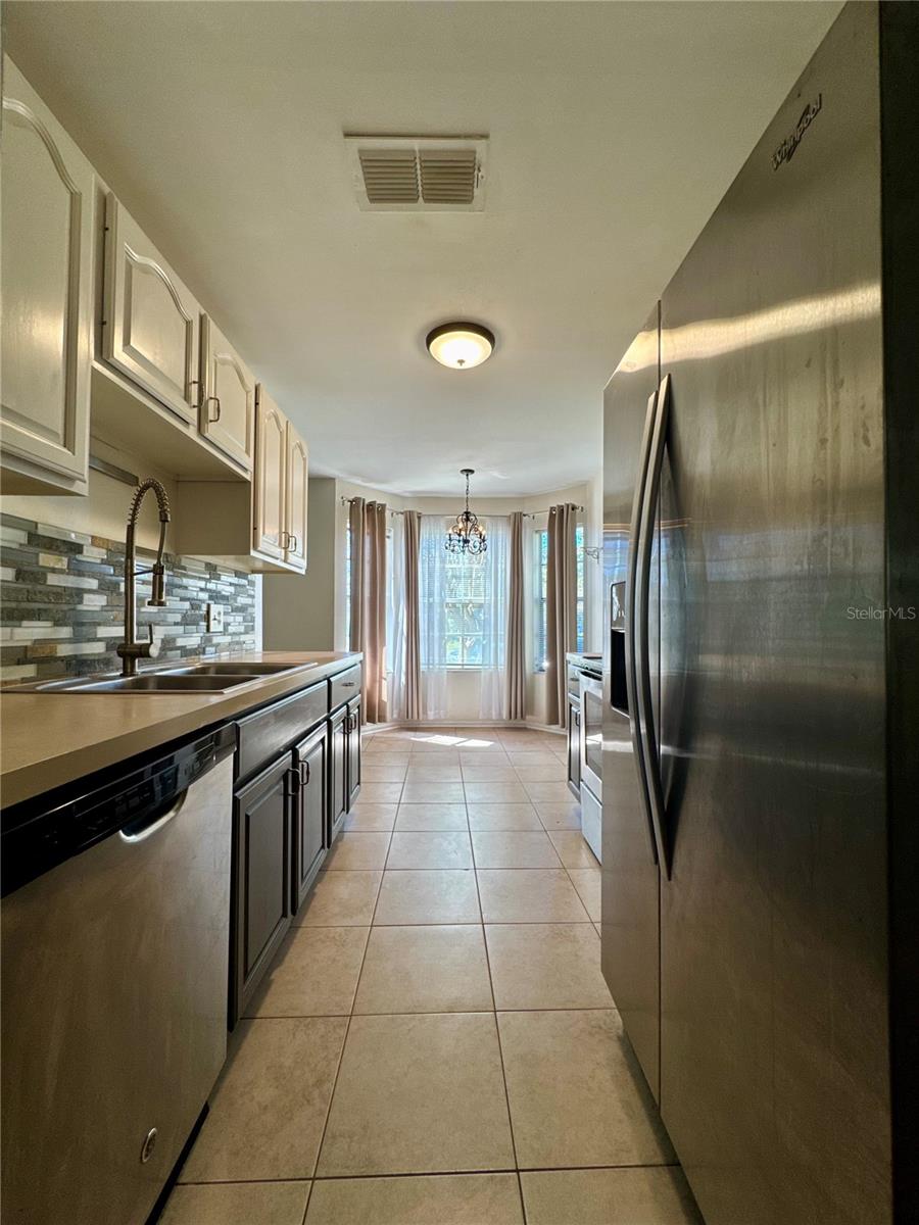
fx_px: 496
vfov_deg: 102.1
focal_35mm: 14
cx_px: 460
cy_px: 612
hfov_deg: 85.7
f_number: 2.2
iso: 64
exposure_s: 1/120
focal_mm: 2.22
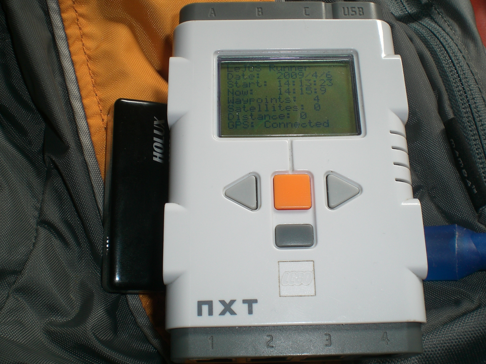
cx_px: 258
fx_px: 576
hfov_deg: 45.8
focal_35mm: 41
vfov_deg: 35.1
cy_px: 182
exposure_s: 1/60
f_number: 4.4
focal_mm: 6.3
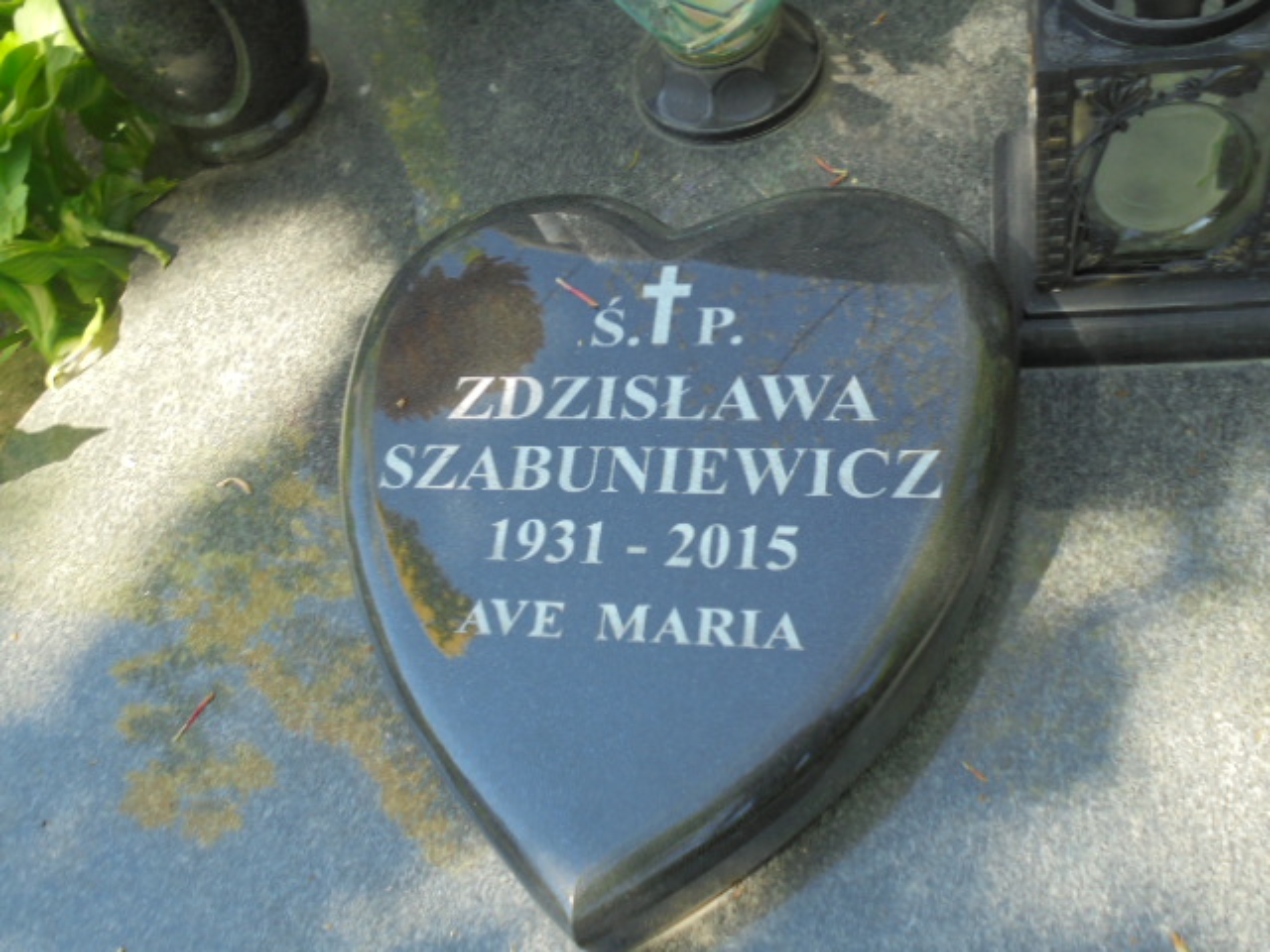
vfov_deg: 37.7
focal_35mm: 38
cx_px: 635
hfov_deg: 49.0
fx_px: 1394
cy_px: 476
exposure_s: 1/100
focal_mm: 6.9
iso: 100
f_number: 4.2
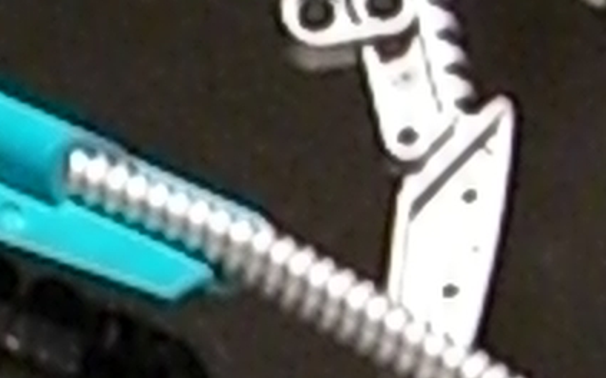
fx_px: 5481
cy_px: 578
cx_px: -248
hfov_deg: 6.3
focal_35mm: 332
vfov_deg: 3.9
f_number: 3
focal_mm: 7.6
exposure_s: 1/100
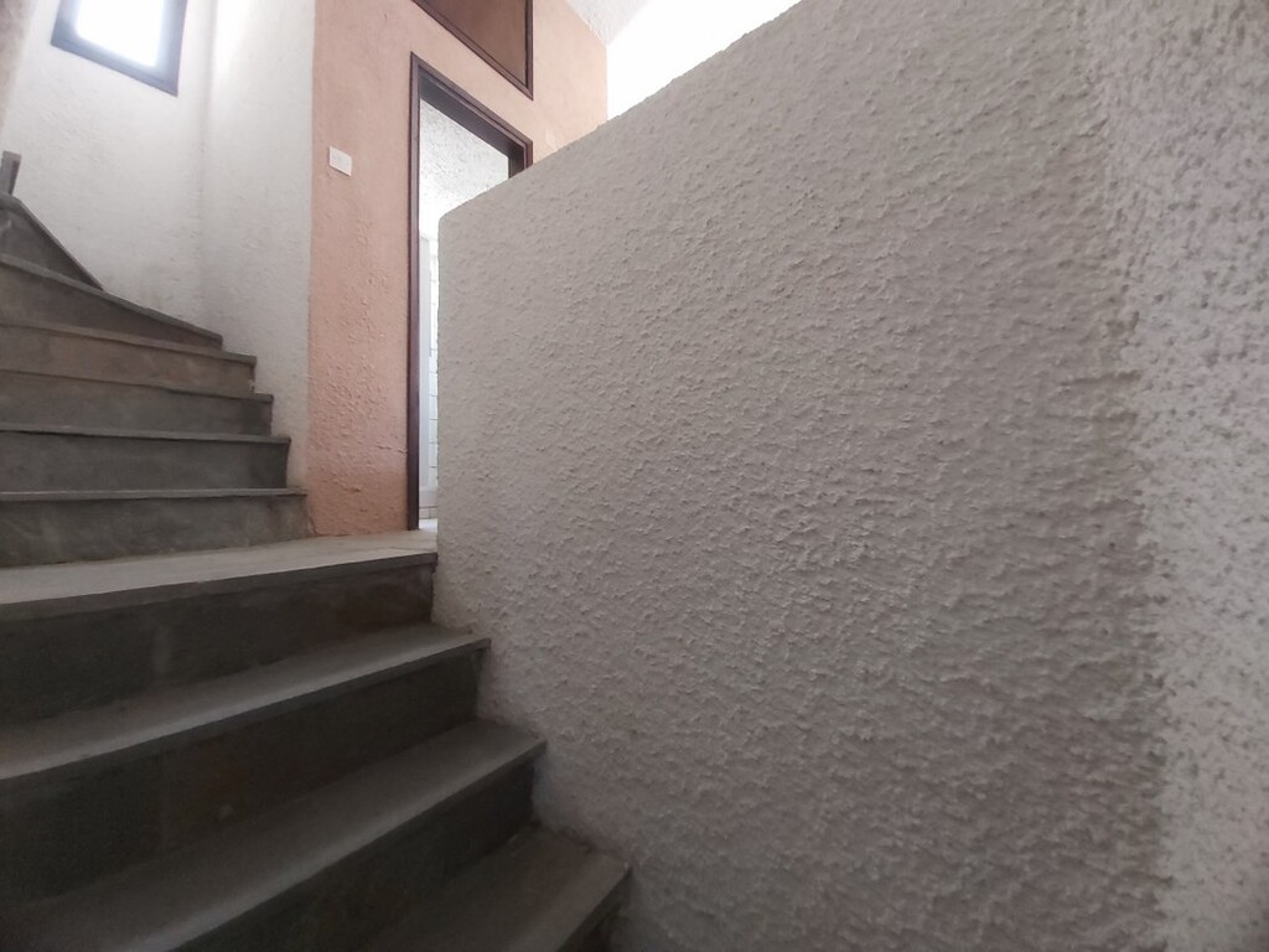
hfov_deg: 110.5
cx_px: 634
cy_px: 476
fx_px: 440
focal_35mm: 12
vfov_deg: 94.5
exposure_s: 1/33
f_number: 2.2
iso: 160
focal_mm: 1.42
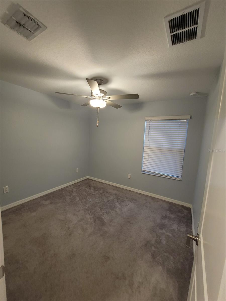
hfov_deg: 89.9
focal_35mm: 13
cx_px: 113
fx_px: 113
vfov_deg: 106.2
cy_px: 150
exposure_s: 1/60
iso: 400
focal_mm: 2.2
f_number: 2.2
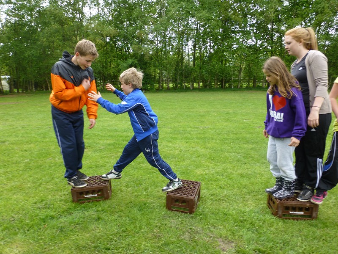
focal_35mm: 24
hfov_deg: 71.6
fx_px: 234
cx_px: 169
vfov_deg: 56.8
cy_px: 127
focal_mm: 4.3
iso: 100
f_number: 3.3
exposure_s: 1/80
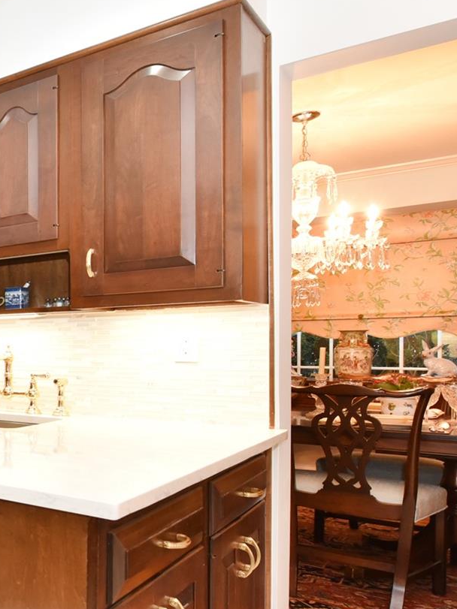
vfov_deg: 53.5
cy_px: 369
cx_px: -215
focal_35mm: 34
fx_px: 599
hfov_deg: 28.5
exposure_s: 1/50
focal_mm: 14
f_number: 5.6
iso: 2000
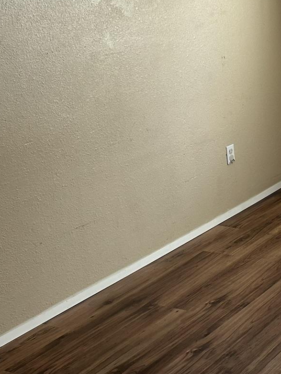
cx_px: 431
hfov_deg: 18.8
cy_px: 177
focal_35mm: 68
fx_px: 736
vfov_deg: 28.6
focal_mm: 5.7
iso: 125
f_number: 1.5
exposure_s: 1/96
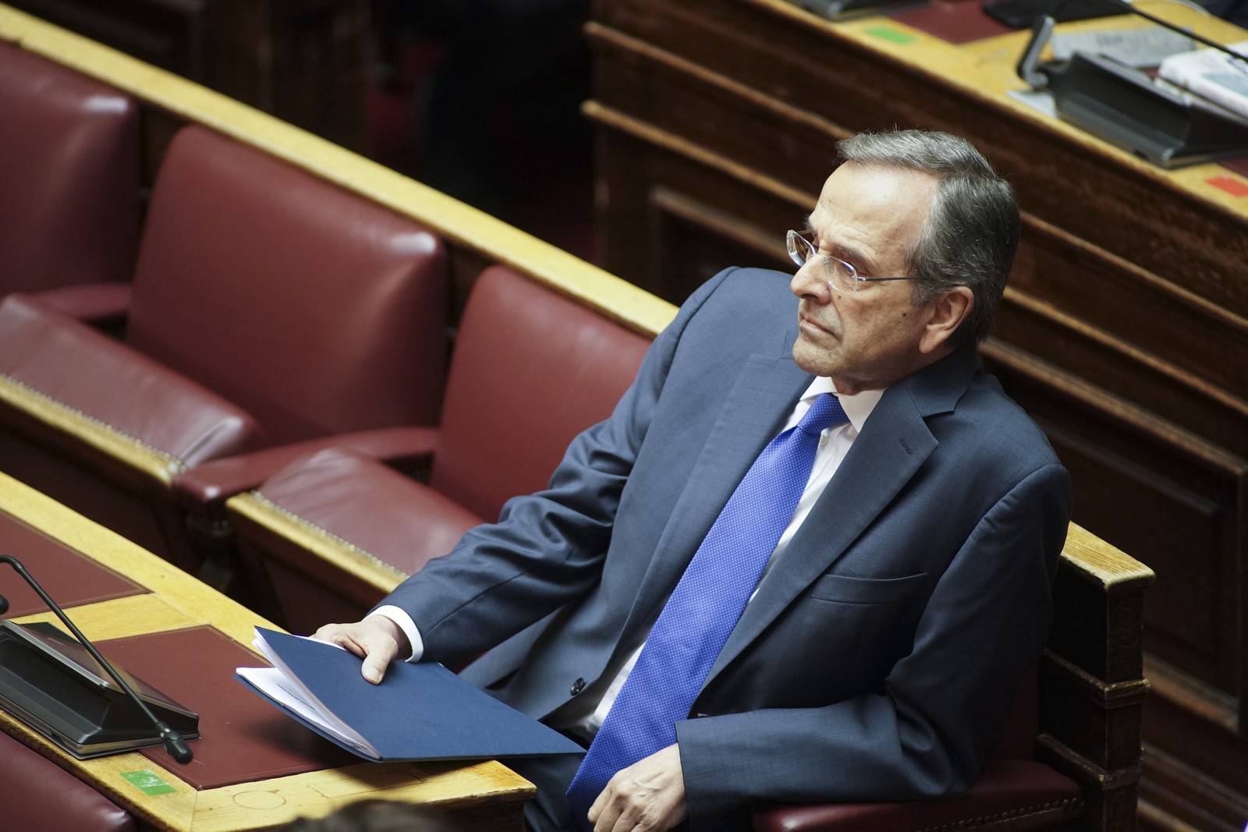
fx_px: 13867
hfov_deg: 5.2
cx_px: 624
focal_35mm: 400
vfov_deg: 3.4
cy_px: 416
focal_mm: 400
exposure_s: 1/640
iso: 4000
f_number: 2.8
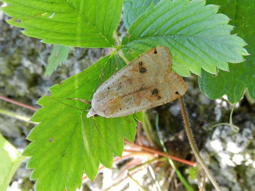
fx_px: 501
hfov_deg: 28.6
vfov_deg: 21.6
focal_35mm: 68
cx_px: 128
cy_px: 96
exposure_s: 1/60
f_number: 4.7
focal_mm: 12.1
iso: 160
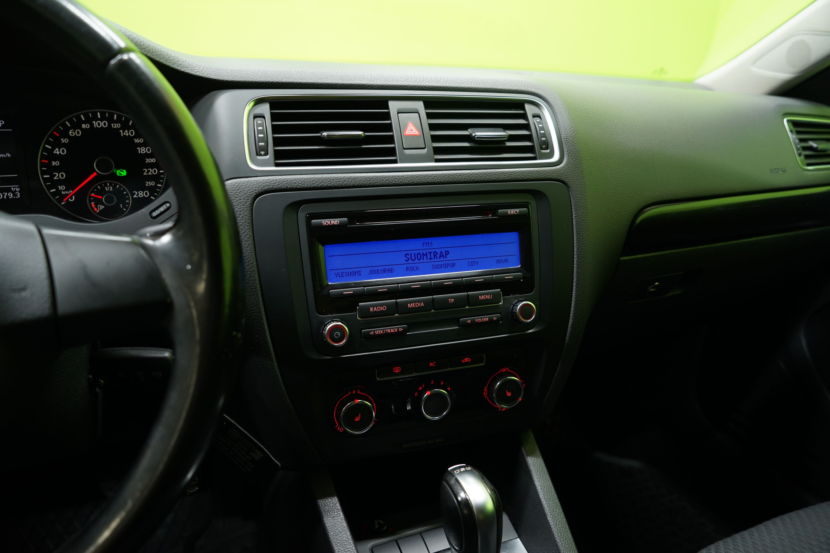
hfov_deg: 73.7
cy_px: 276
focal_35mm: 24
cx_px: 415
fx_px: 553
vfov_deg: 53.1
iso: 800
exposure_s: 1/20
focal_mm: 24
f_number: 4.5
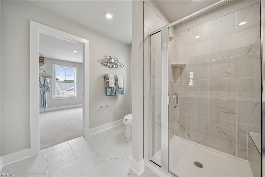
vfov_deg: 90.0
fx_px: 88
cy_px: 88
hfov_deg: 112.6
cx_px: 132
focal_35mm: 12
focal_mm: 12
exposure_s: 1/13
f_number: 8
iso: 125
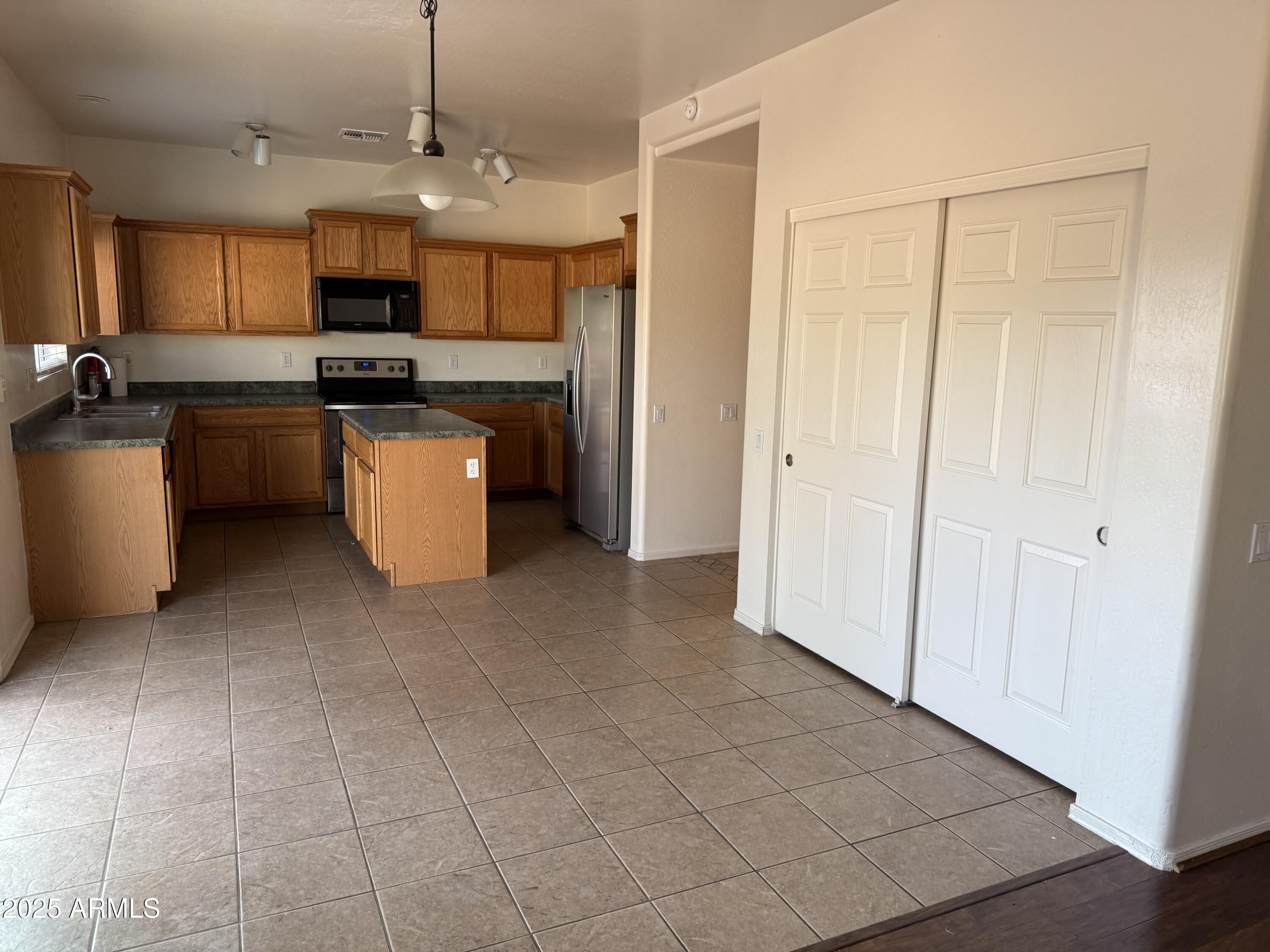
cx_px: 635
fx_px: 881
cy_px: 476
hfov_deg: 71.6
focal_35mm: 24
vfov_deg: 56.8
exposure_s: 1/120
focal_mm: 6.76
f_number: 1.78
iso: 125
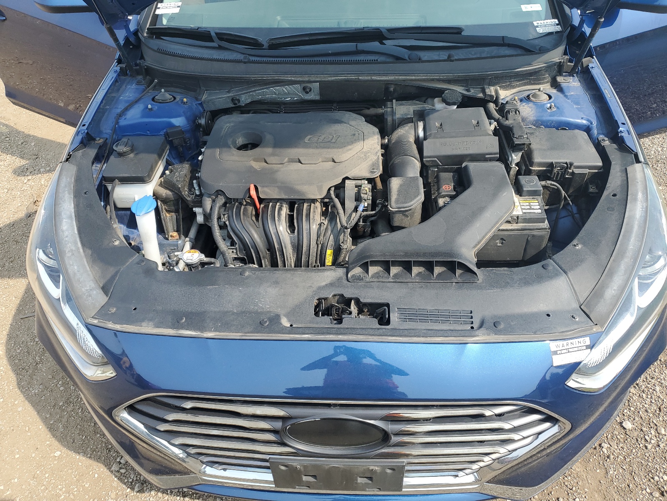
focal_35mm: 26
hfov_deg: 67.3
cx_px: 334
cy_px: 250
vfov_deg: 53.1
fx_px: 501
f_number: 1.5
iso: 50
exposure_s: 1/1111
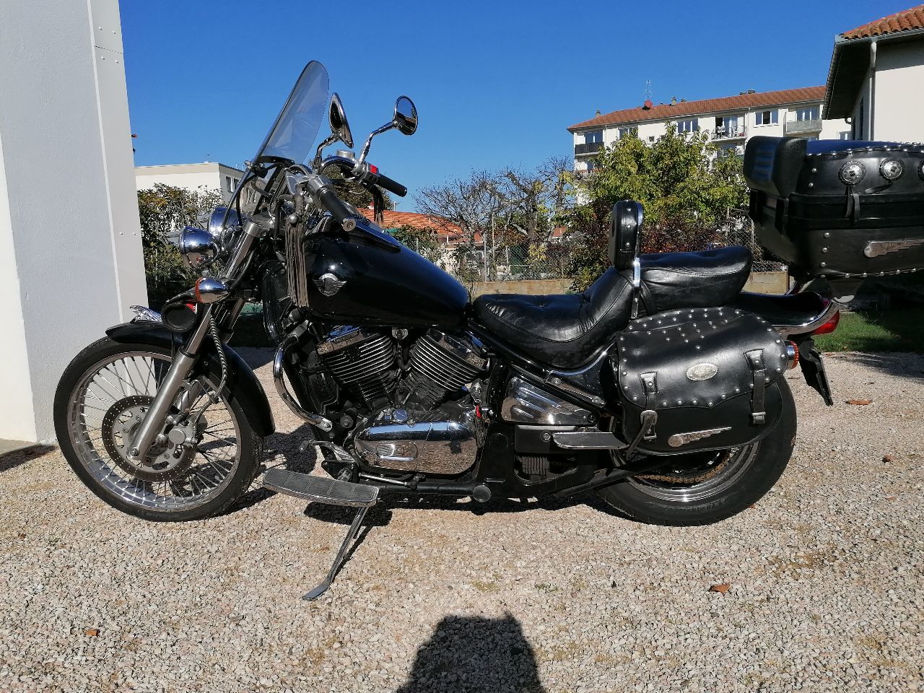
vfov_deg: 51.4
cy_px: 346
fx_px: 721
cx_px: 462
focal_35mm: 27
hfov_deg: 65.3
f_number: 1.8
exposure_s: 1/2924
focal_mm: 4.75
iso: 50
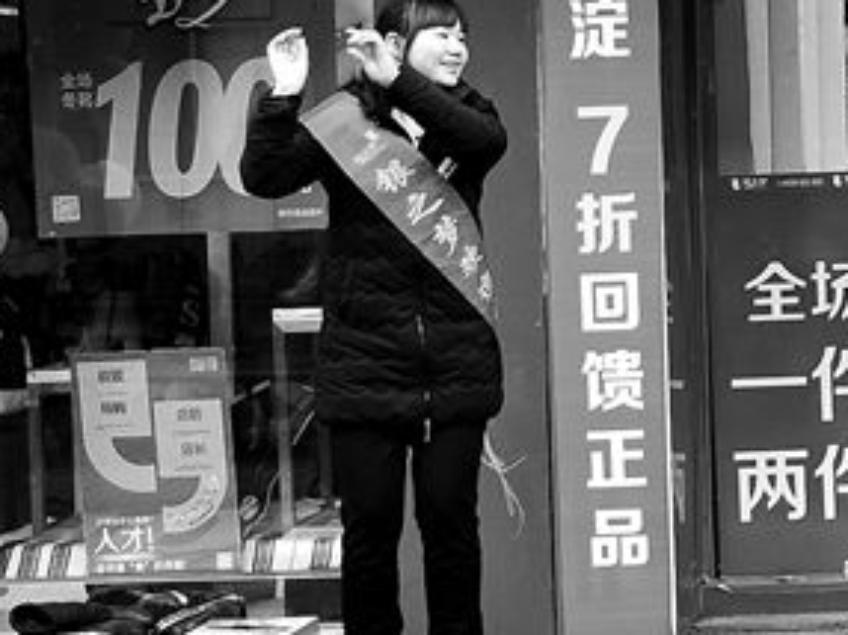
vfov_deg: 11.3
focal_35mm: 131
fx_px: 3206
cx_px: 1124
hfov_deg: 14.4
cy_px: 154
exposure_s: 1/400
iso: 400
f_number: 4
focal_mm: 38
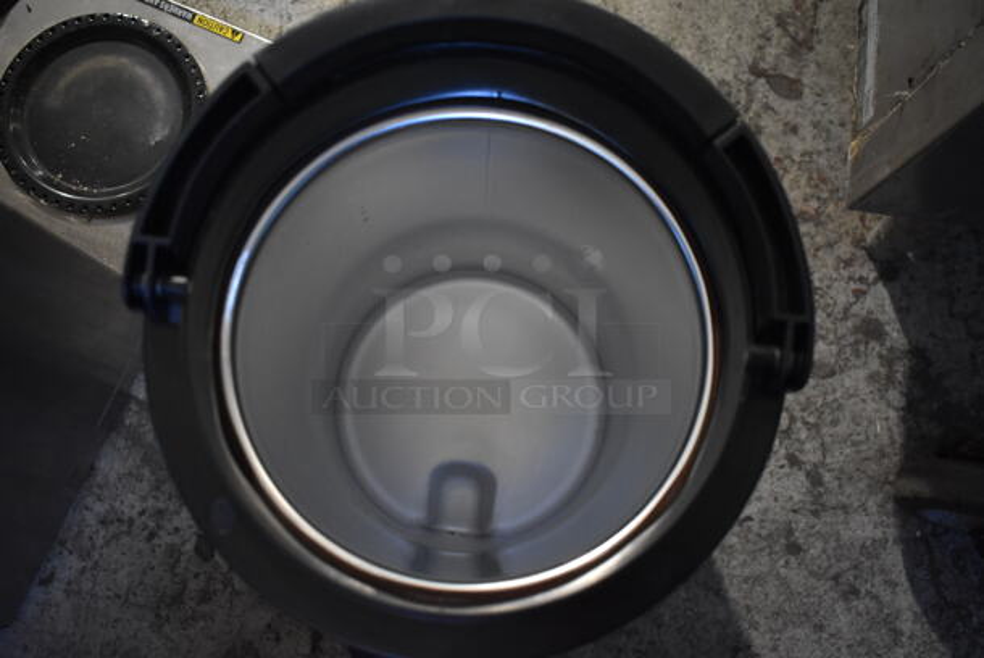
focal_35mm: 33
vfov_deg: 40.1
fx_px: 903
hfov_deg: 57.2
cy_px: 329
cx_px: 492
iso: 2200
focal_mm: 22
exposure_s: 1/40
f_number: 3.8
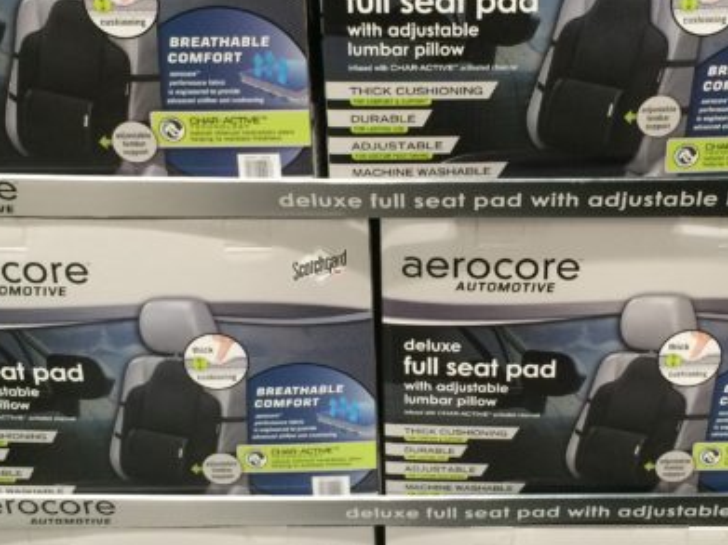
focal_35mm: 57
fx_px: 1198
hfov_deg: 33.6
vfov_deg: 25.6
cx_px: 451
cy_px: 260
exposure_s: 1/30
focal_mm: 4.15
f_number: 2.2
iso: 200
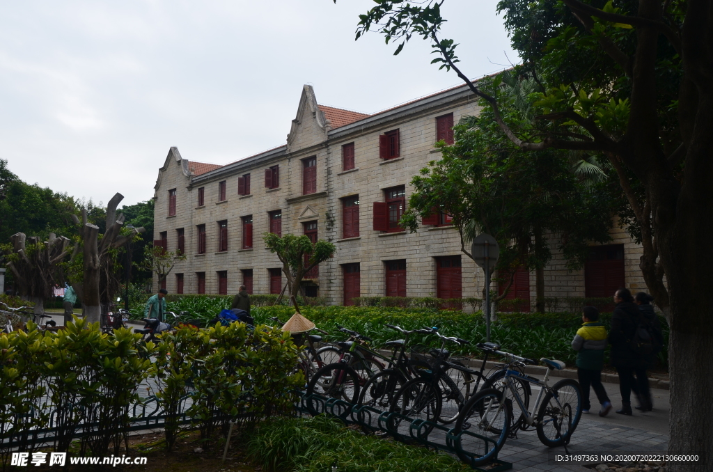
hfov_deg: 57.3
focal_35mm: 33
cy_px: 236
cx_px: 356
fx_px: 652
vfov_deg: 39.8
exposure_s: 1/30
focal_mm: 22
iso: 100
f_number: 10
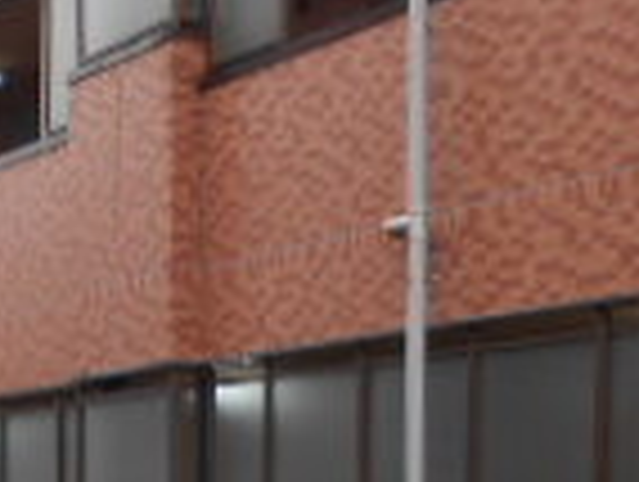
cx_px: -36
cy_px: 748
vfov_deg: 12.1
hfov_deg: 16.4
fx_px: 2163
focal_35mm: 117
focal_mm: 4.6
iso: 80
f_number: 3.2
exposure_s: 1/40
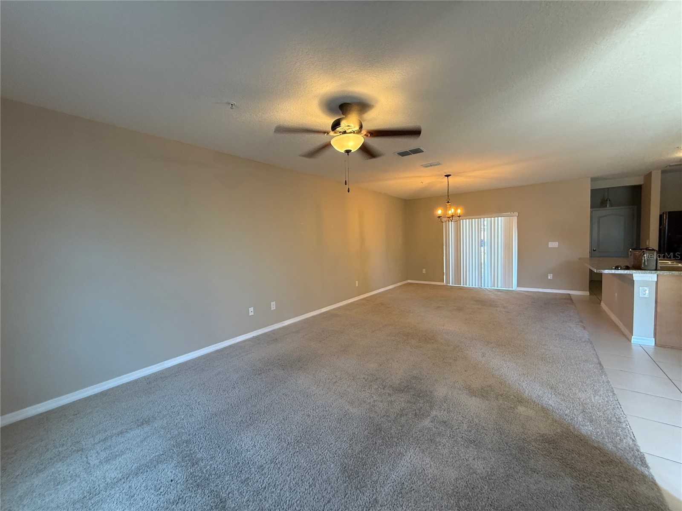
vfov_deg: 85.7
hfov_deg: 102.1
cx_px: 341
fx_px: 276
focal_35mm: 14
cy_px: 256
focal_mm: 2.22
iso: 250
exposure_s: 1/60
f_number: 2.2
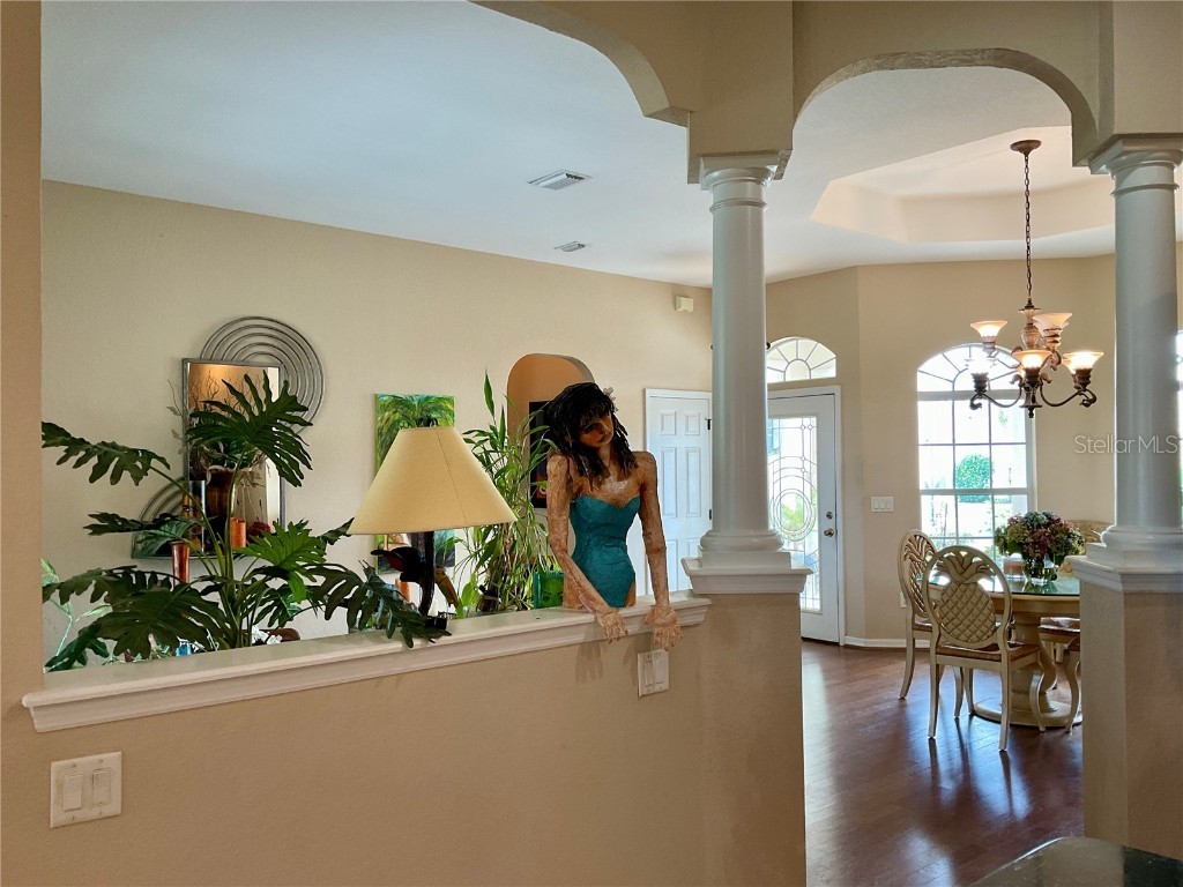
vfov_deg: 48.2
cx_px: 592
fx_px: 991
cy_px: 444
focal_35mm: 29
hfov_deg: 61.7
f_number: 1.8
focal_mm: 3
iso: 50
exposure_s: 1/50
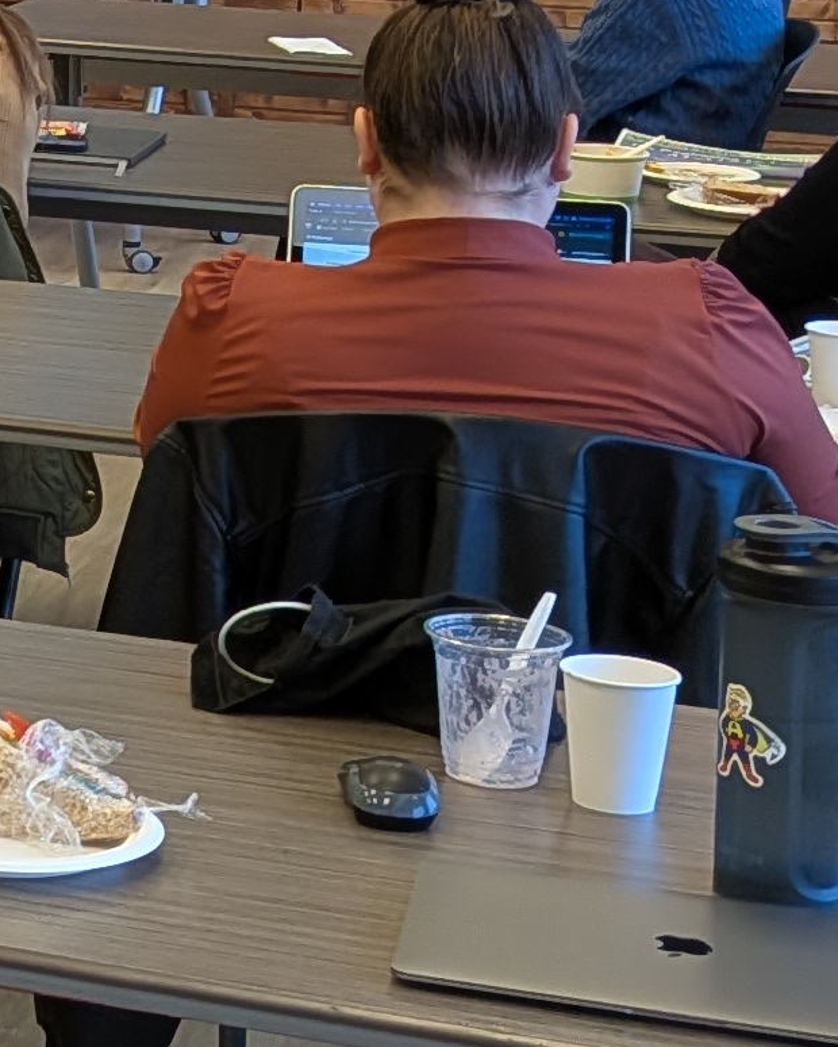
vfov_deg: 15.7
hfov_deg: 10.8
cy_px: 64
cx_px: -1192
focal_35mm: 121
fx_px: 3748
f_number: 1.7
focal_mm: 4.53
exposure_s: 1/60
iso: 52
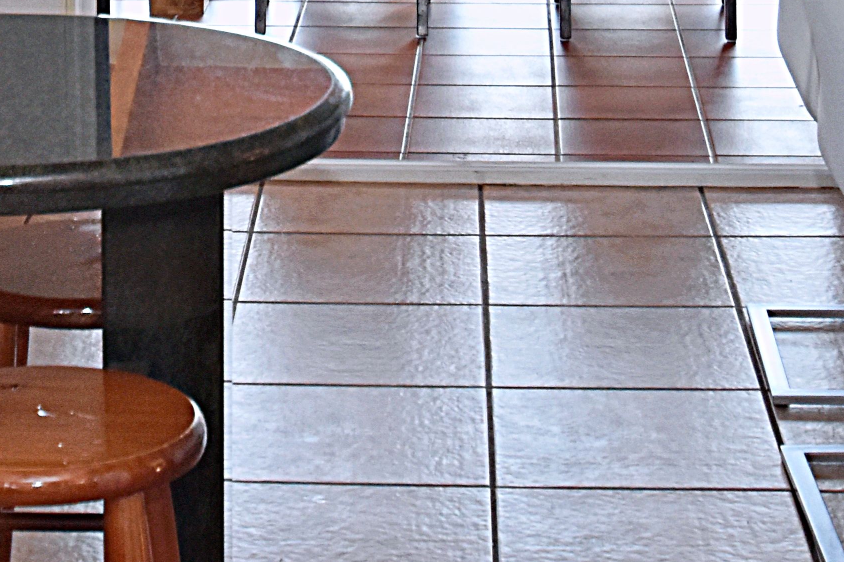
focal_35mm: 128
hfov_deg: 15.9
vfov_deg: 10.2
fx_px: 3000
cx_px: 185
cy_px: -423
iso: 900
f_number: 4.5
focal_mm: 24
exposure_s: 1/125
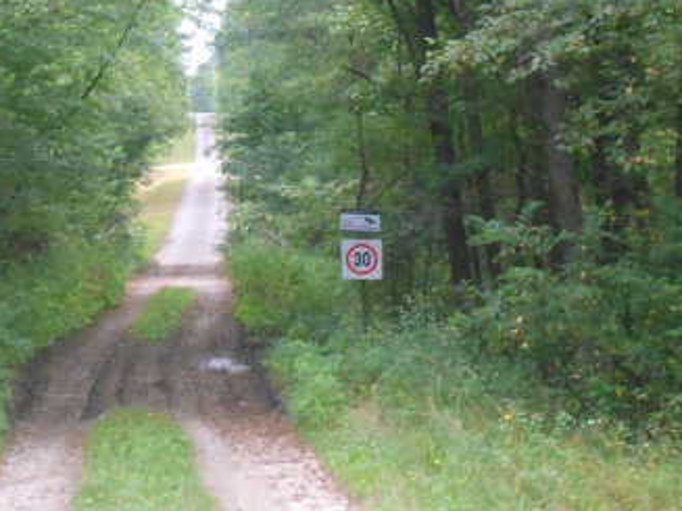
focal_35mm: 119
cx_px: 215
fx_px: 2344
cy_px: 196
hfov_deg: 16.5
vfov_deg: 12.4
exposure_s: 1/250
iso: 800
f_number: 5.8
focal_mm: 13.5
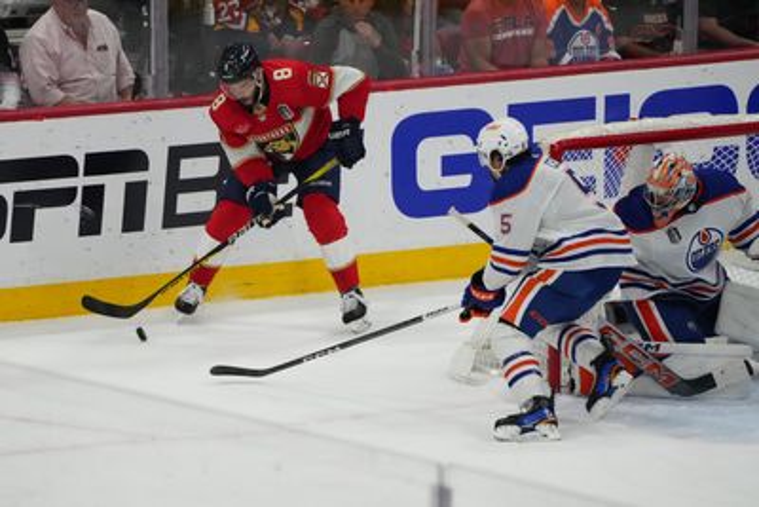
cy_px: 254
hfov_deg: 6.0
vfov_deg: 4.0
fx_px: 7276
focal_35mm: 345
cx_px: 380
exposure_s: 1/2000
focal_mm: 345
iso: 5000
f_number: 5.6
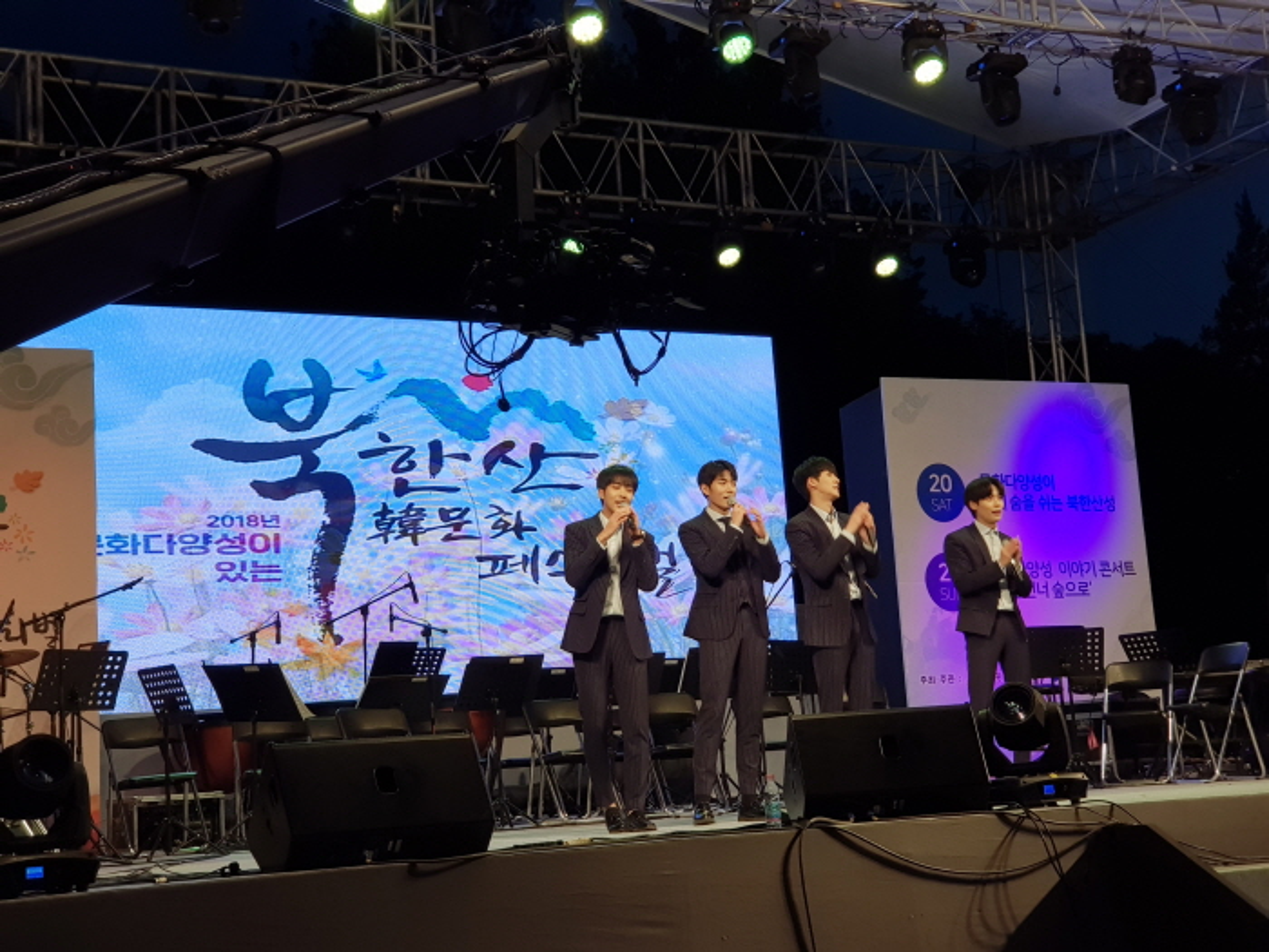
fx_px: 1906
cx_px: 634
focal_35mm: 52
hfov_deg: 36.8
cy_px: 476
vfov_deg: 28.0
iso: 40
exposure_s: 1/60
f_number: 2.4
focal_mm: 6
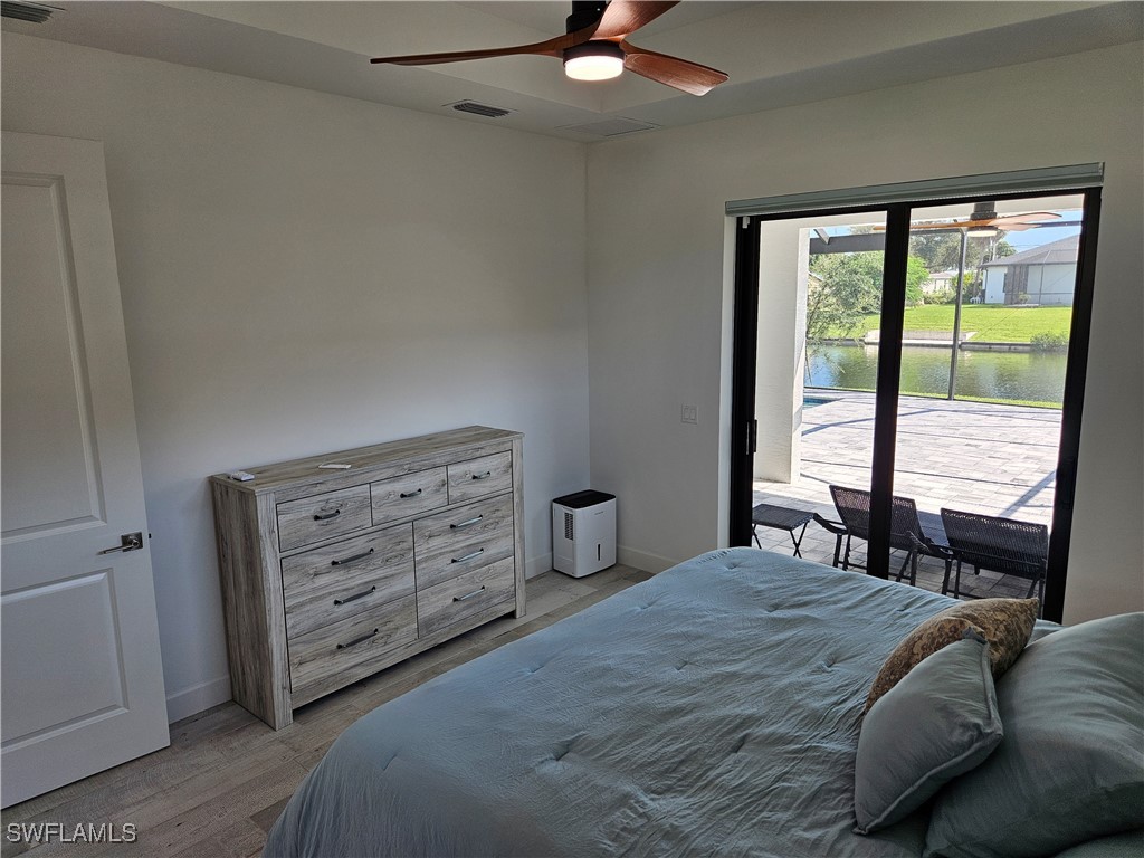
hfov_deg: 73.9
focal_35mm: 23
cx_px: 572
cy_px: 429
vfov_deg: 58.9
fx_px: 760
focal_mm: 5.4
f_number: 1.8
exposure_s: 1/120
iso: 40
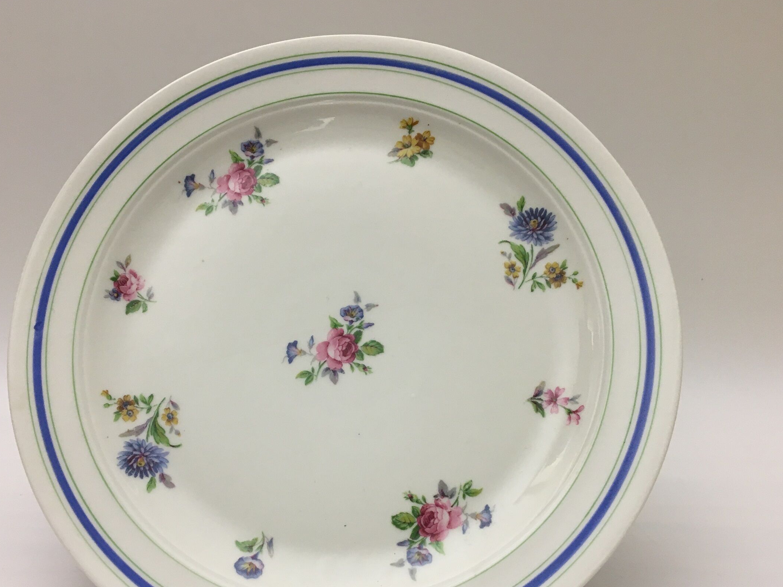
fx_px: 837
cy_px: 358
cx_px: 364
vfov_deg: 38.5
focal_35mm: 37
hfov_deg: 50.1
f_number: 2.2
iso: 100
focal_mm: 4.15
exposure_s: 1/33
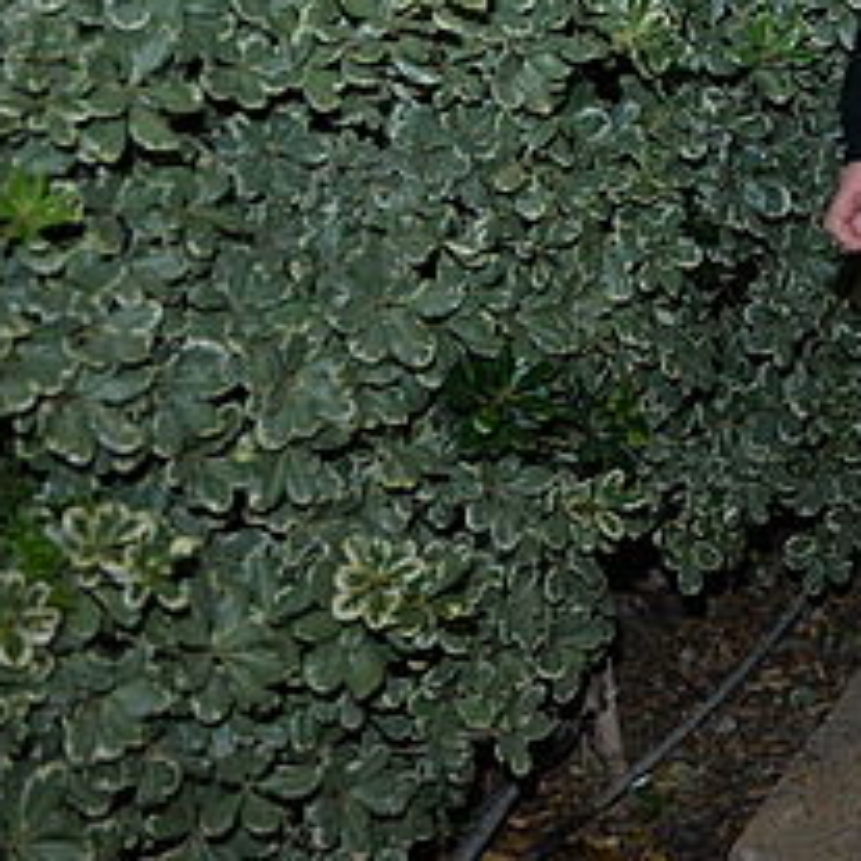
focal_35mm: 79
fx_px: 2223
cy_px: -127
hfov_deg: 18.9
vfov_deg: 20.7
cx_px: 1348
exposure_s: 1/80
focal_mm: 24
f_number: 3.2
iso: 2500
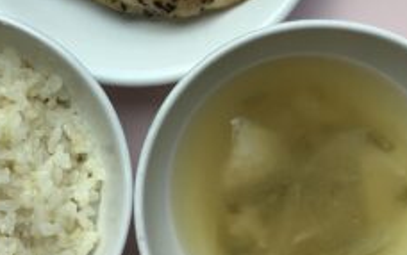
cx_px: 137
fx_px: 799
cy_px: 31
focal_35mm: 72
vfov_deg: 17.9
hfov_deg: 28.4
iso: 32
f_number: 2.4
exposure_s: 1/120
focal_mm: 3.3
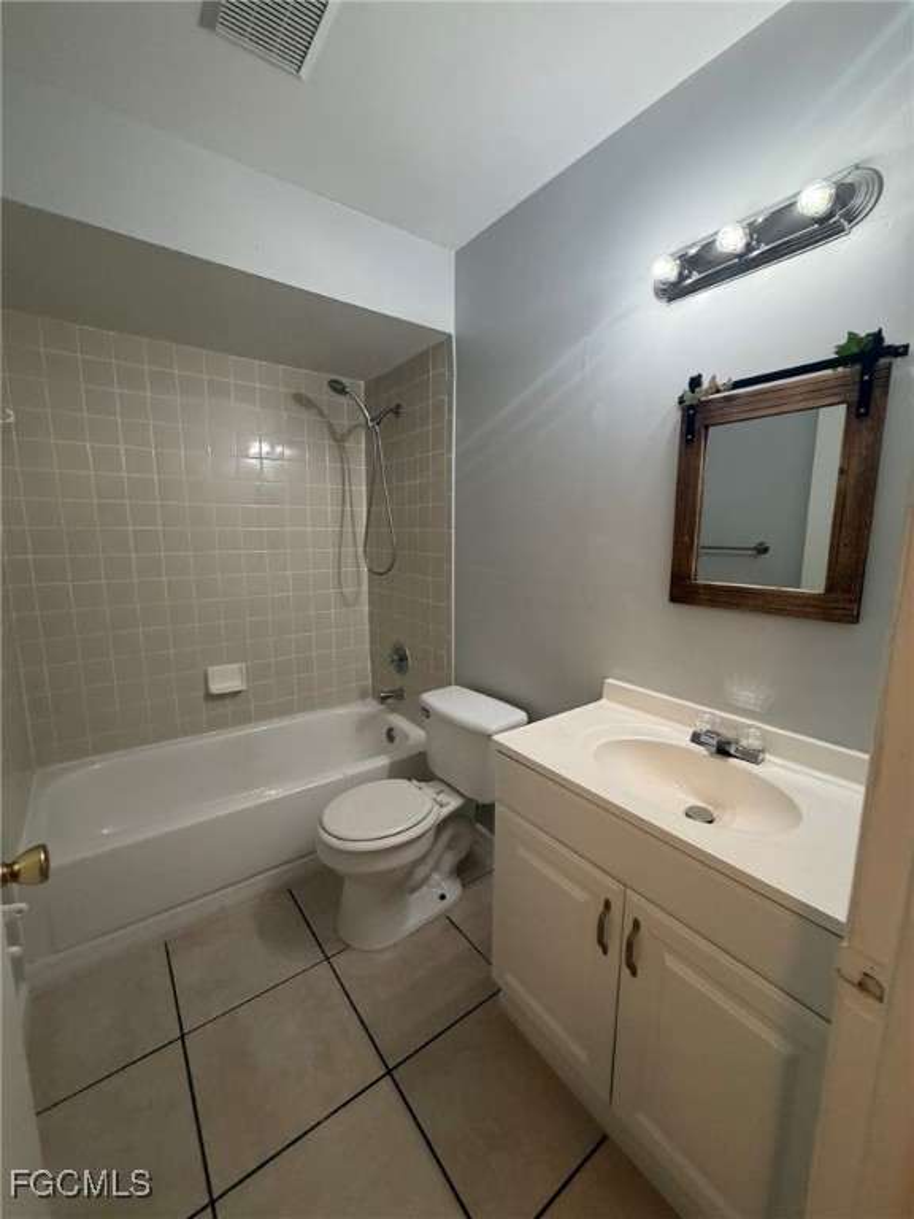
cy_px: 610
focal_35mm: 14
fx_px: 493
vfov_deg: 102.1
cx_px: 457
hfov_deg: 85.7
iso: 250
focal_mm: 2.22
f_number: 2.2
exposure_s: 1/120
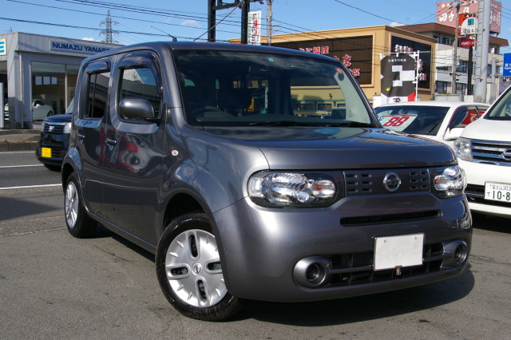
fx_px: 596
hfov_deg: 46.4
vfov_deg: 31.9
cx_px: 256
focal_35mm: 42
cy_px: 170
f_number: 8
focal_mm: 28
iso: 200
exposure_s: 1/350
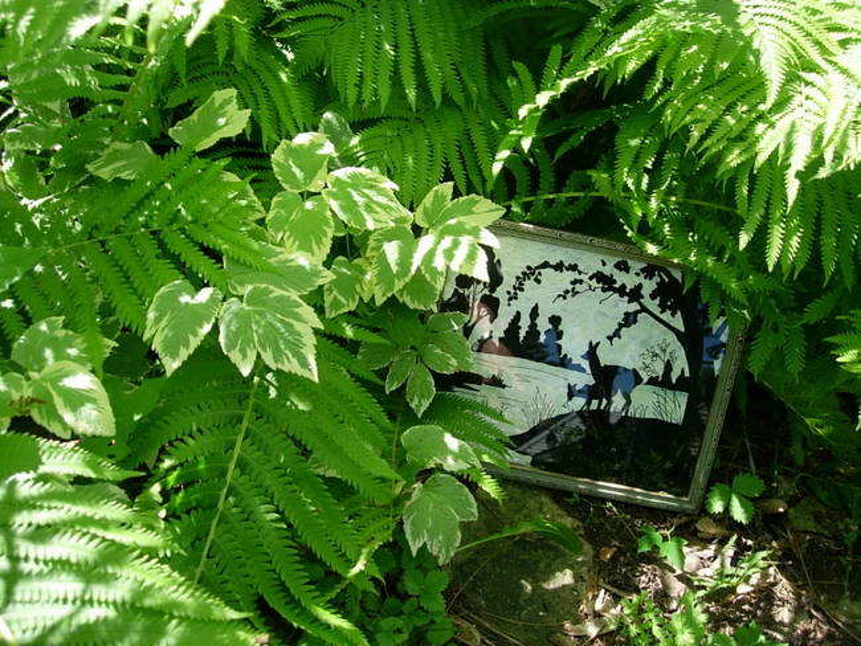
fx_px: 946
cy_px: 323
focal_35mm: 38
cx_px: 430
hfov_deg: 49.0
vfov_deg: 37.7
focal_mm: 7.8
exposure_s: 1/342
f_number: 2.8
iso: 64
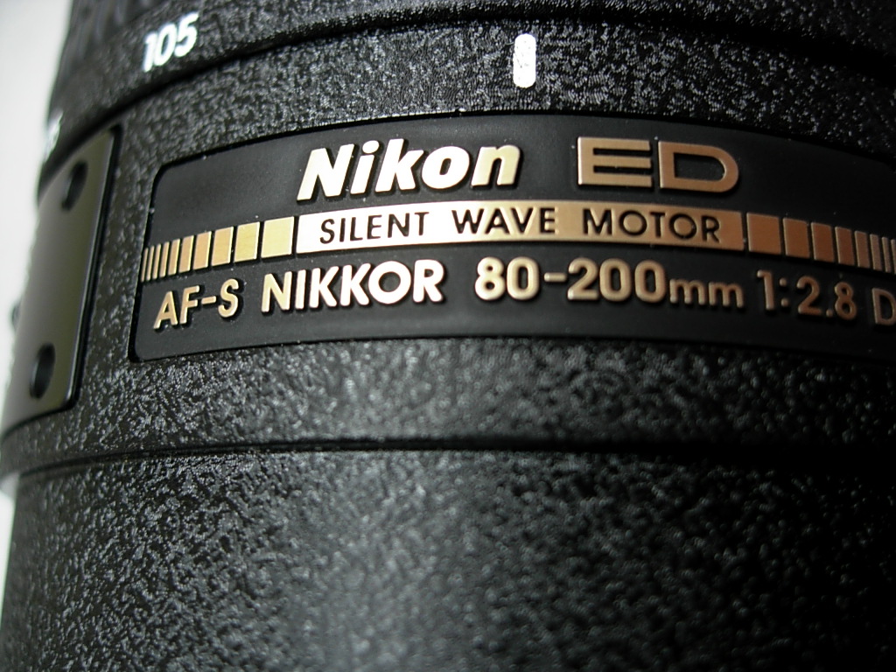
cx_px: 448
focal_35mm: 38
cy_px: 336
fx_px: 984
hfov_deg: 49.0
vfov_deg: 37.7
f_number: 2.8
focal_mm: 7.8
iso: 64
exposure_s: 1/4.1
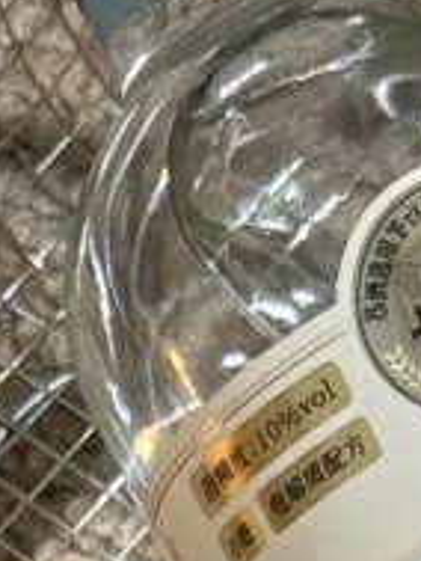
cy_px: 1238
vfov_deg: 5.3
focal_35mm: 365
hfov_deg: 4.1
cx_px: -216
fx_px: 5912
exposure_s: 1/60
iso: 250
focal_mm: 6.76
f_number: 1.78
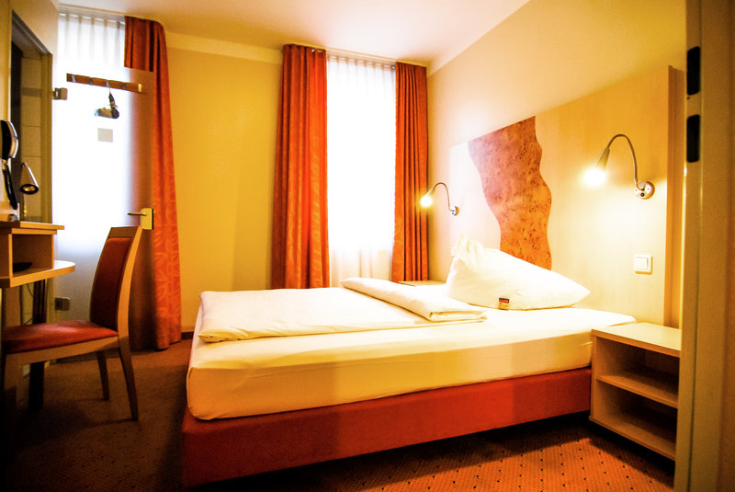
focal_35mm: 18
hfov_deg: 89.9
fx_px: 368
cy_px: 246
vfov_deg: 67.5
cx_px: 368
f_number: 4
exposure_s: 1/40
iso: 500
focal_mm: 12
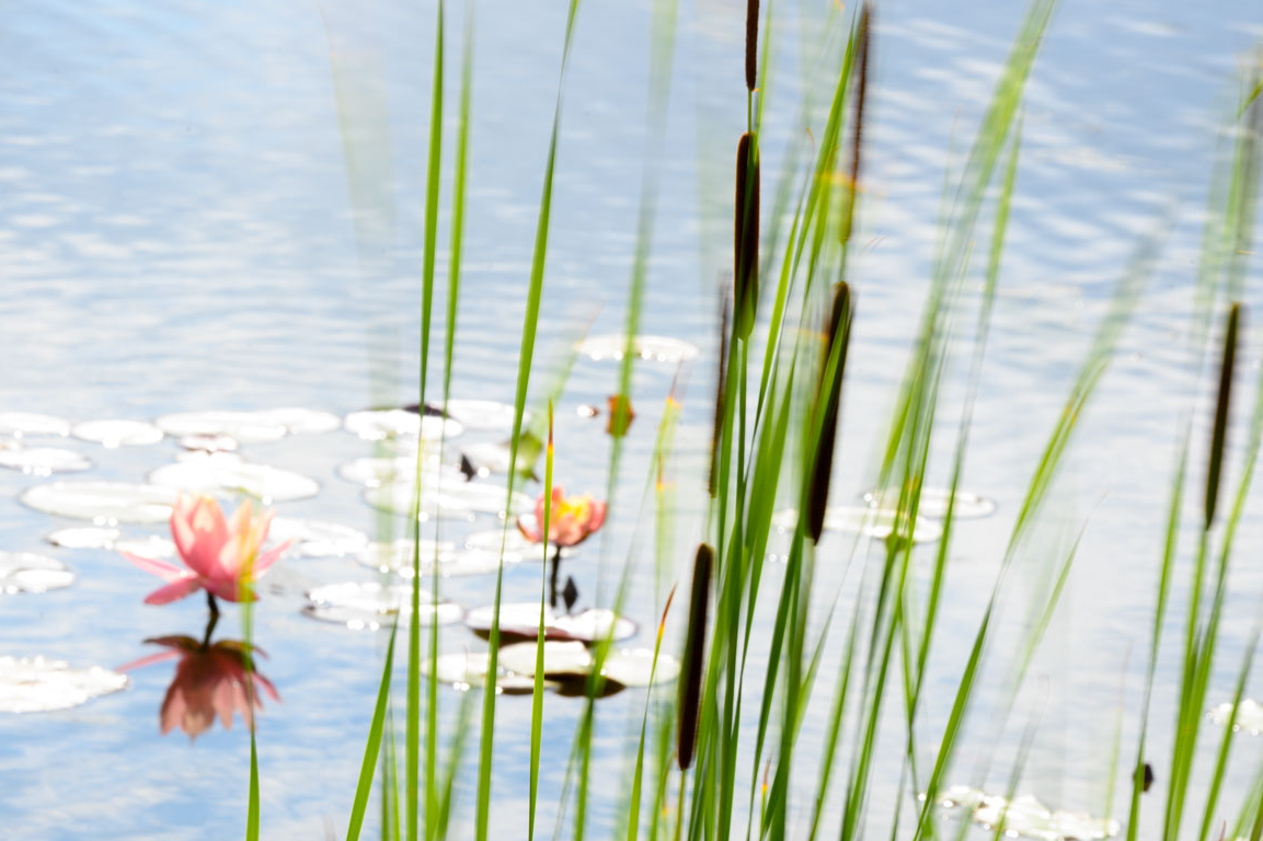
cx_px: 627
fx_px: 7786
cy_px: 399
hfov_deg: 9.3
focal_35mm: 222
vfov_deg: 6.2
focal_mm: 200
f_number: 22
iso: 31
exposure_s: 1/10
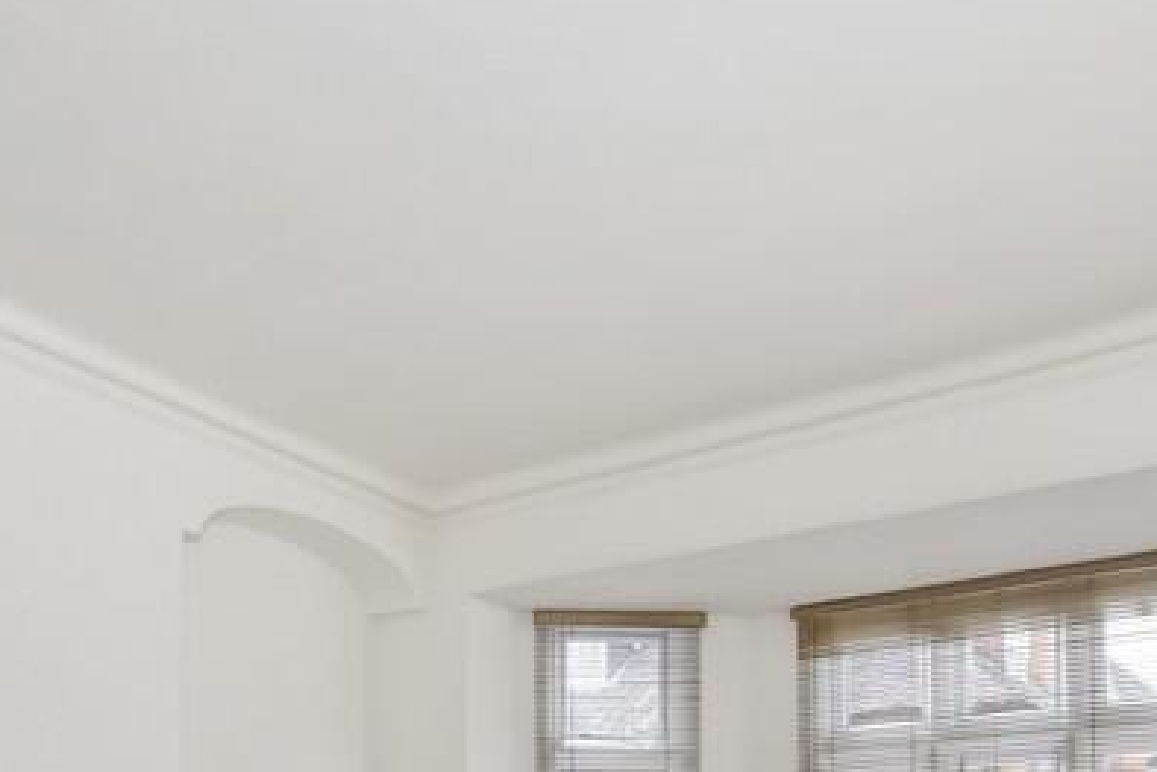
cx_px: 578
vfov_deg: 29.3
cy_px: 935
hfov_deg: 49.5
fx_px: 1254
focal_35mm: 39
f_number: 8
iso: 640
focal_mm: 10
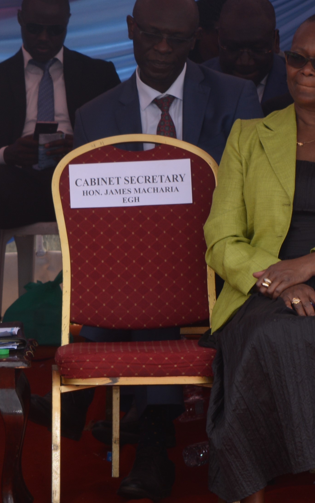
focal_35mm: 229
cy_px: 209
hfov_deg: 5.6
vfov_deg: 9.1
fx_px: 3150
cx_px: -279
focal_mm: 55
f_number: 9
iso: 100
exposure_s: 1/200
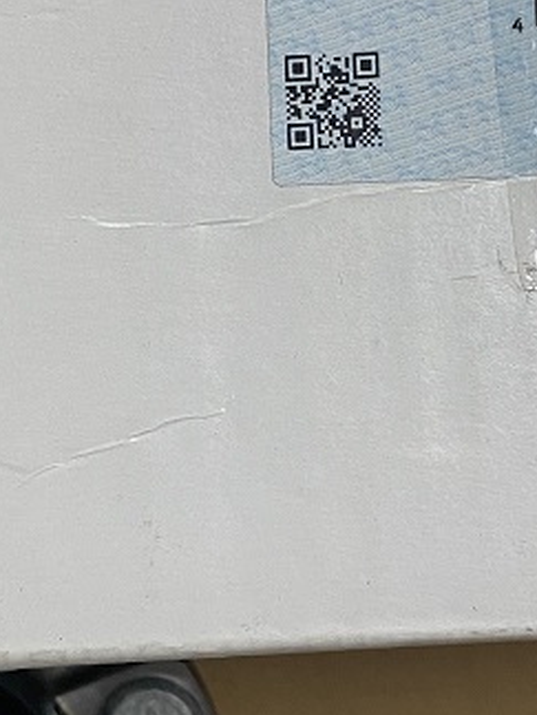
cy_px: 258
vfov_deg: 24.0
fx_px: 1675
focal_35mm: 81
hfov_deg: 18.2
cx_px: 208
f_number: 1.8
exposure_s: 1/50
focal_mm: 4.25
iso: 100
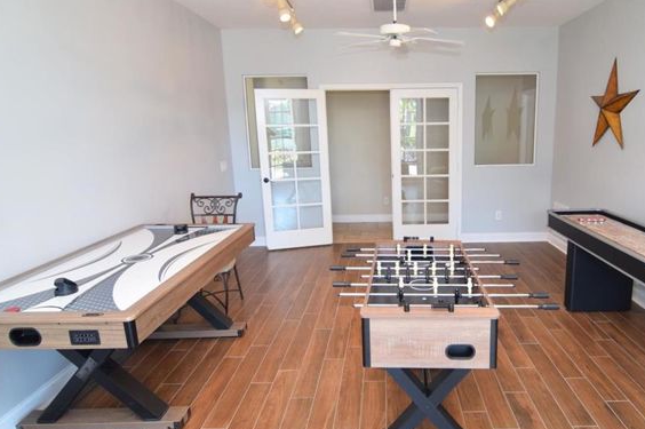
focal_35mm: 21
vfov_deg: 60.3
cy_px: 211
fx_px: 369
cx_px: 388
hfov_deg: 81.3
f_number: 4
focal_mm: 11
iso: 640
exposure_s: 1/60
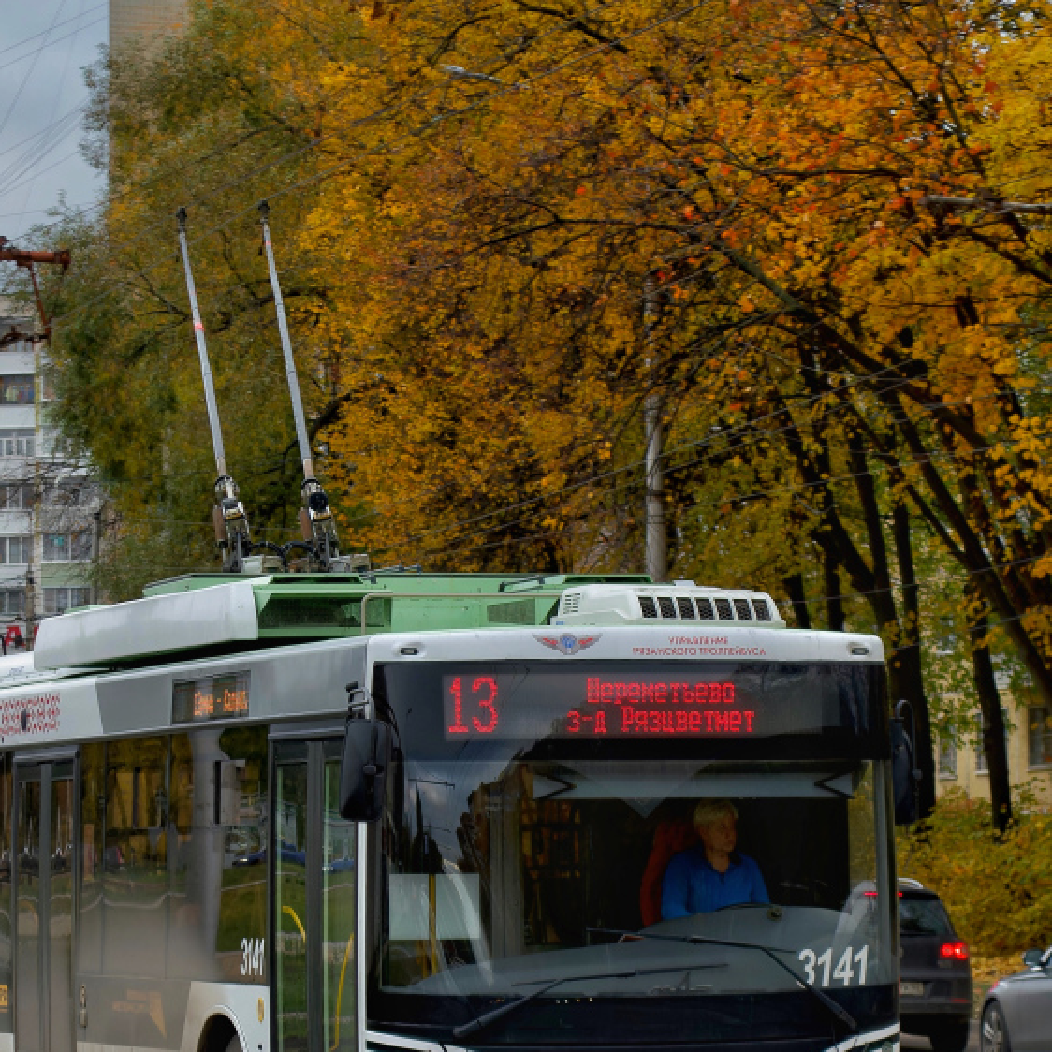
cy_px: 667
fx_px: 5569
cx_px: 494
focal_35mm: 162
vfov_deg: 10.8
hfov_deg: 10.8
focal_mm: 55
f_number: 5.6
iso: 400
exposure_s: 1/200
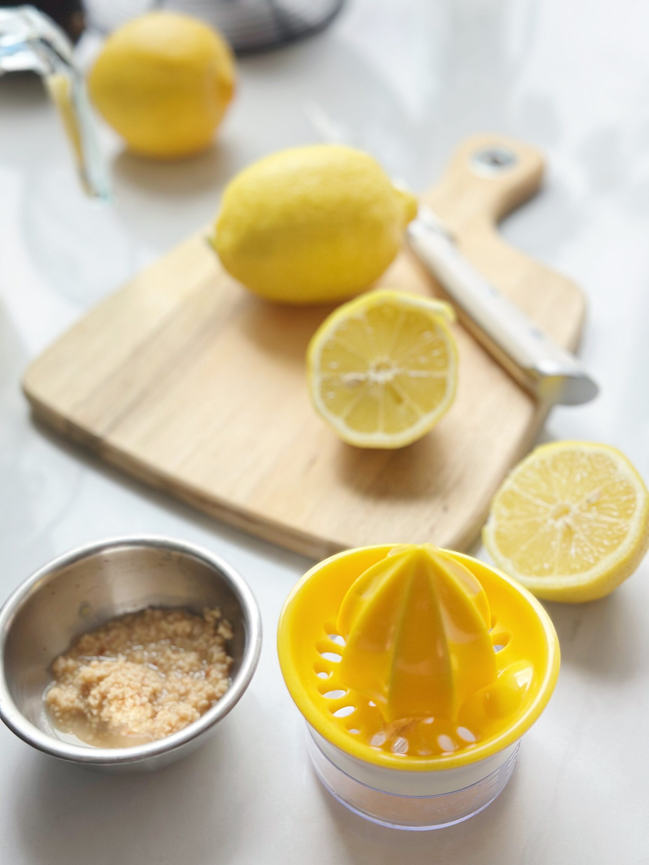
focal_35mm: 48
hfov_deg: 30.3
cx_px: 324
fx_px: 1200
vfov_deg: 39.7
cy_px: 432
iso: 125
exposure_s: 1/75
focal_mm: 6.86
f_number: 1.78
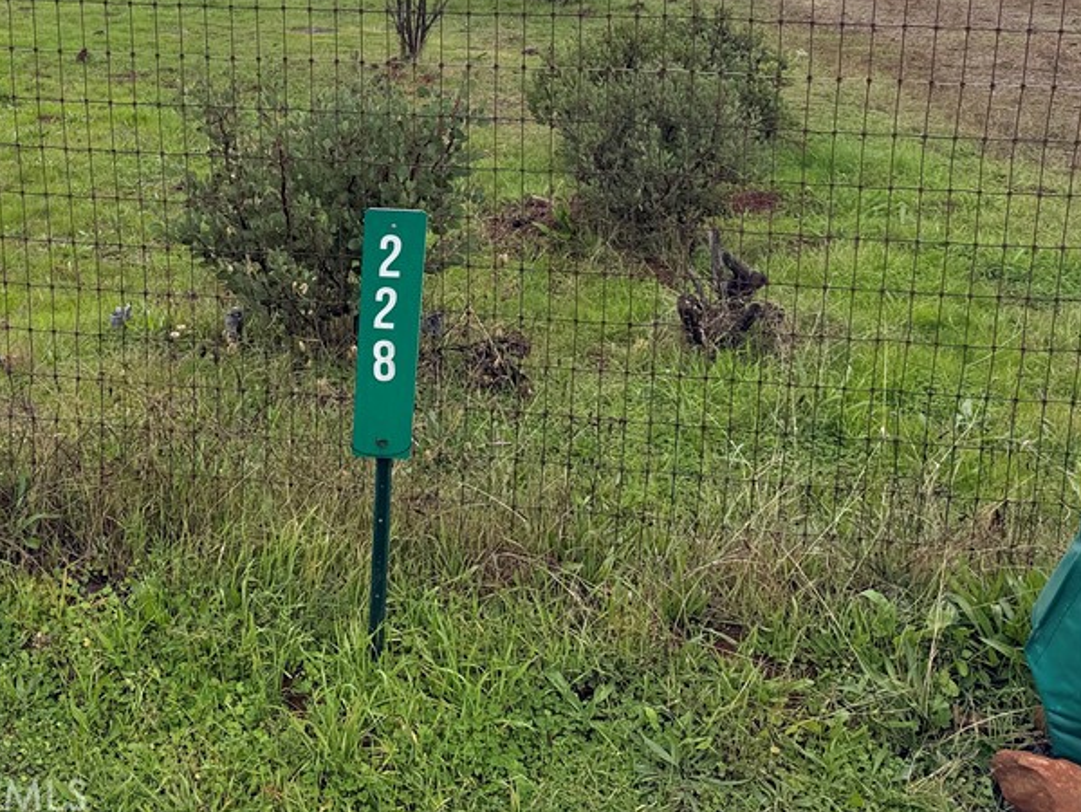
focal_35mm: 41
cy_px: 128
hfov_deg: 42.9
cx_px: 166
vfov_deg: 33.8
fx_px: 1281
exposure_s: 1/1250
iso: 80
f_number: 1.78
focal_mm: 6.76
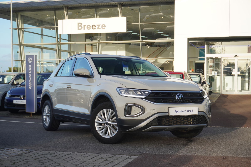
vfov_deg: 24.4
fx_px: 387
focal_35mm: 56
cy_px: 84
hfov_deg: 36.0
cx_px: 126
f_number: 5.6
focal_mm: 37
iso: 100
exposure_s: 1/160
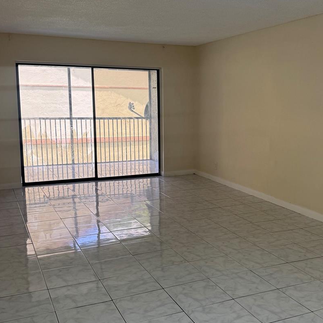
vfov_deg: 40.9
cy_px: 158
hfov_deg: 40.7
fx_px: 433
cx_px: 199
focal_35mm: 41
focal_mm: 6.76
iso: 100
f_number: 1.78
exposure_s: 1/154
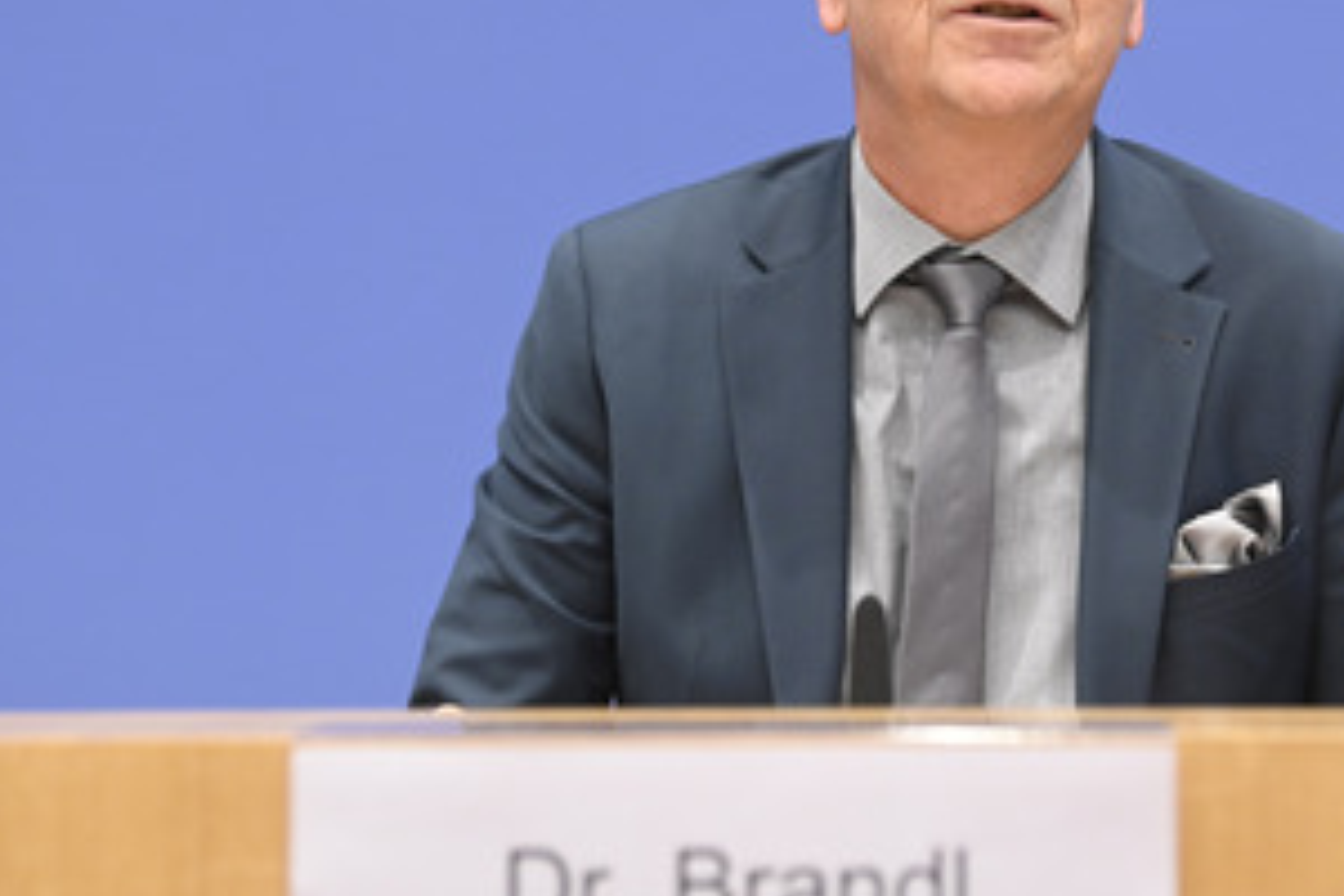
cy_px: 296
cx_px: 916
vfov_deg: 10.6
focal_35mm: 129
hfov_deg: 15.8
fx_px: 4816
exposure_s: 1/320
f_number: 4.5
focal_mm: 86
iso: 2500
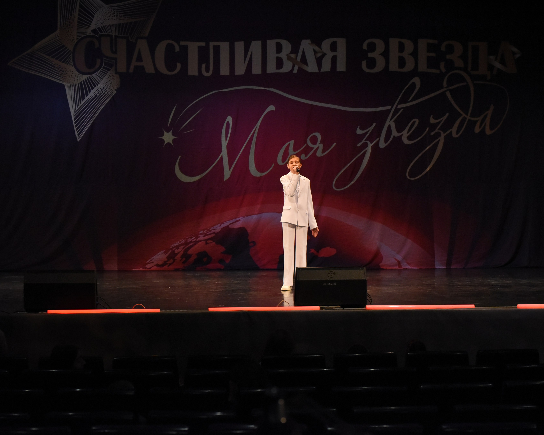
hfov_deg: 22.5
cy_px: 217
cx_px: 291
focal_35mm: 85
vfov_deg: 18.1
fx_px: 1369
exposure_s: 1/640
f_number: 3.5
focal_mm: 75
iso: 5000
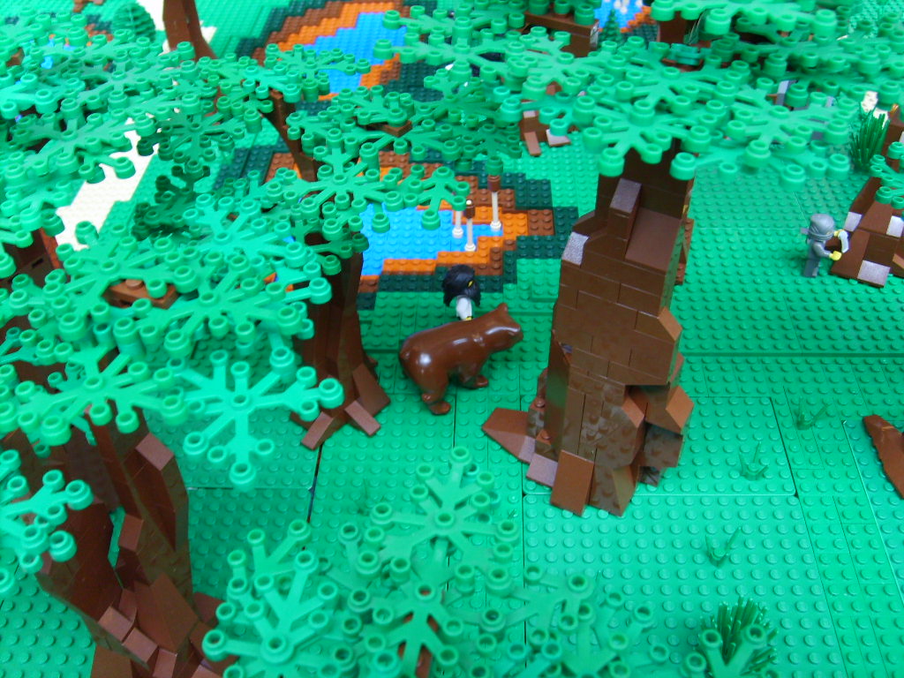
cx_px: 452
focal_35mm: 35
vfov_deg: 40.7
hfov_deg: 52.6
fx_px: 914
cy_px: 339
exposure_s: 1/30
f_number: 2.8
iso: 100
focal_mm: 5.8
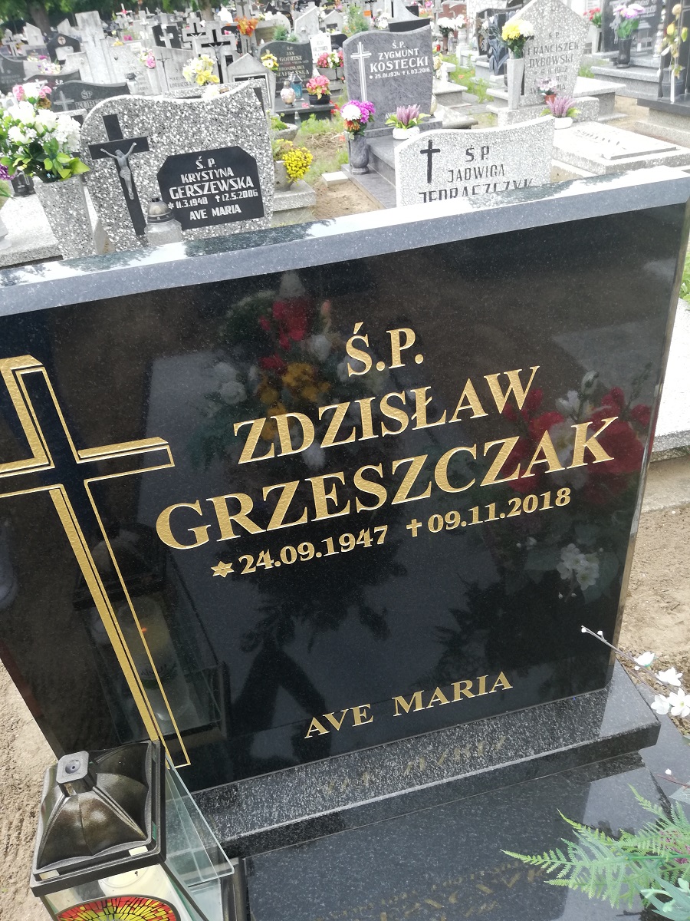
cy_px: 460
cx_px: 345
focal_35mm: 27
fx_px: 718
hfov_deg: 51.4
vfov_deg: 65.3
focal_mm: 3.81
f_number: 2.2
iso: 50
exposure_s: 1/100
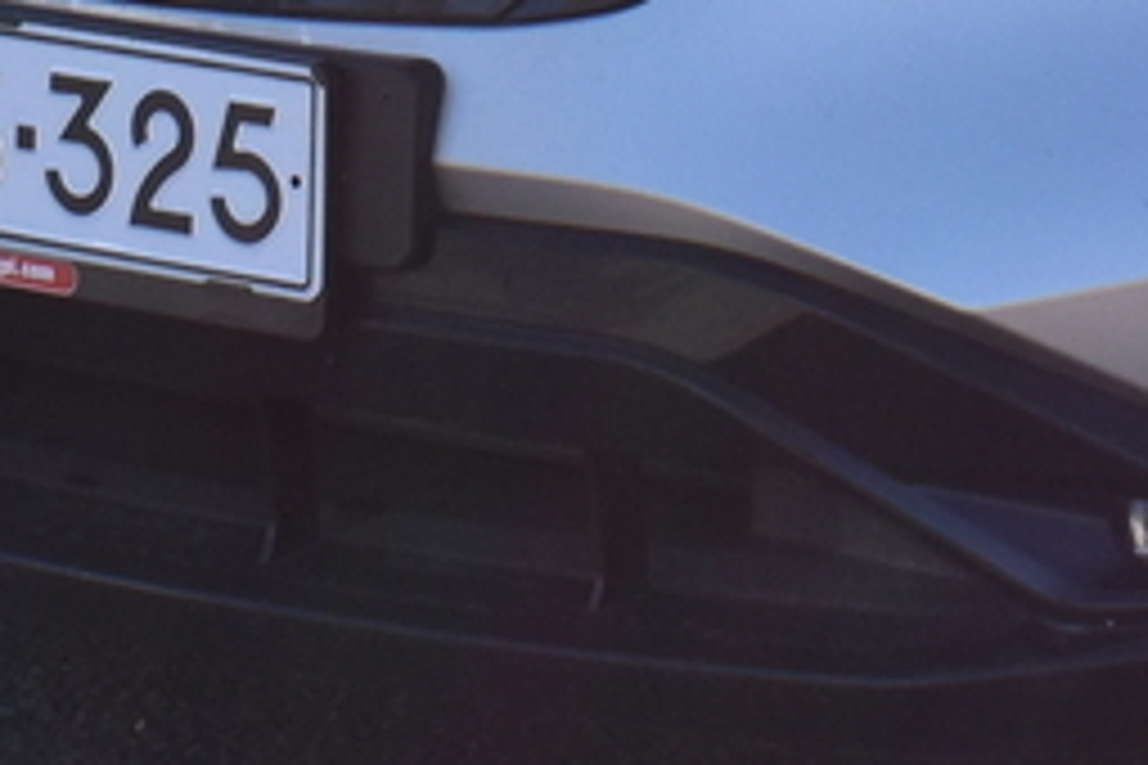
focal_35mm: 219
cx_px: 1648
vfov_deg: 6.0
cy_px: -1148
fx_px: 6989
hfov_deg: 9.2
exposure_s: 1/500
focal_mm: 23
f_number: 11
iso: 400
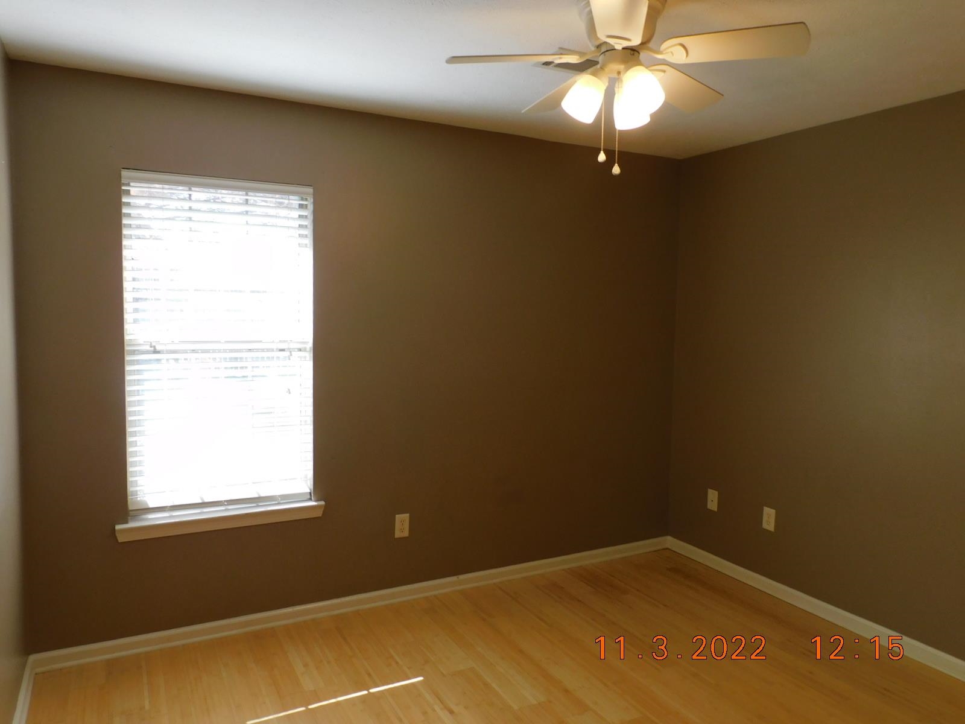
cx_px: 482
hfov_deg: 71.6
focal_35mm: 24
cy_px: 362
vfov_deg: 56.8
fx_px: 669
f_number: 3.3
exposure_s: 1/60
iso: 125
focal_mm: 4.3
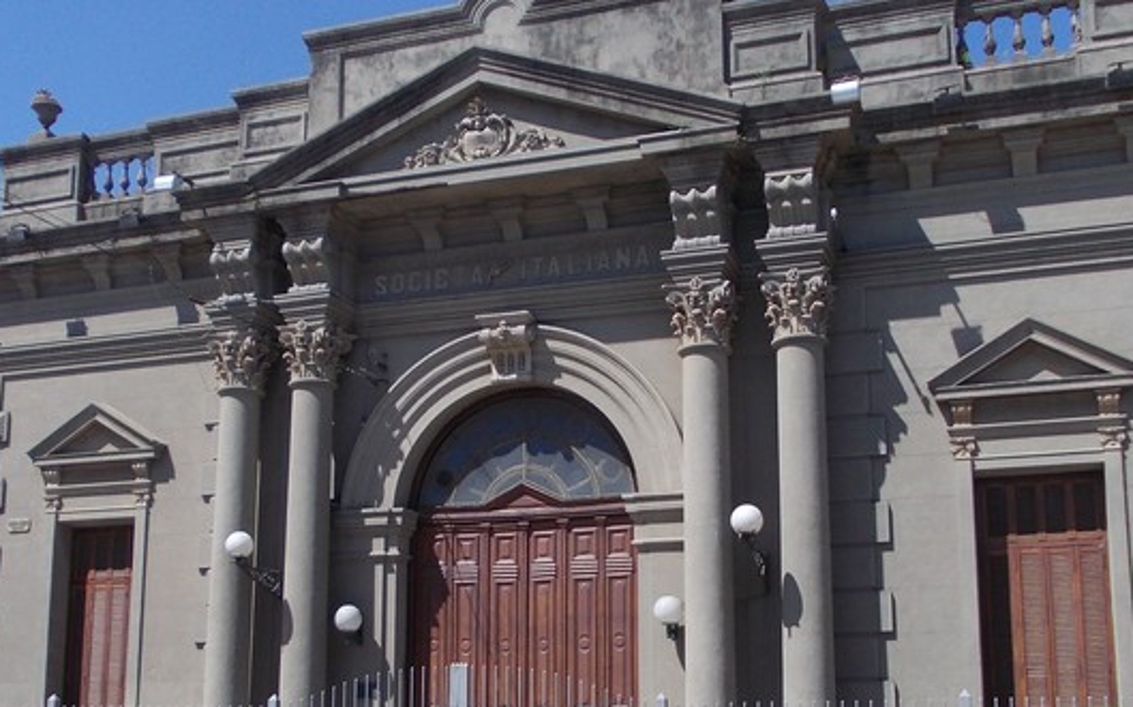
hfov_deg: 46.2
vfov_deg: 29.4
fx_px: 1327
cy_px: 512
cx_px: 540
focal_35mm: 43
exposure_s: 1/320
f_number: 5.4
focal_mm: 4
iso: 80
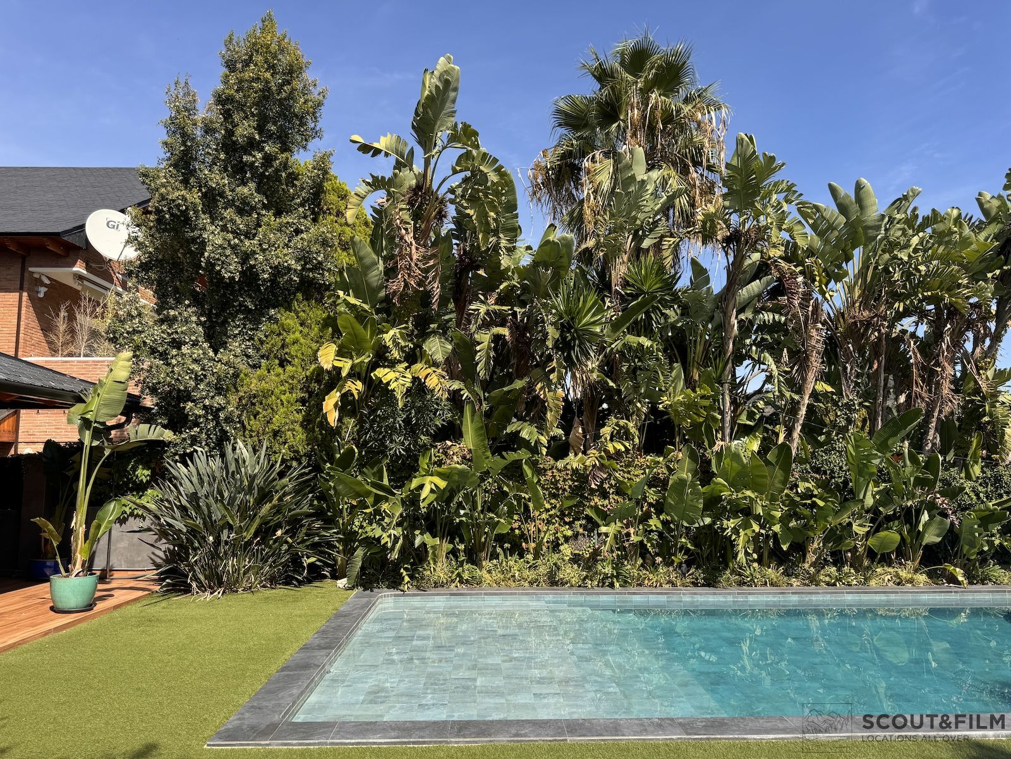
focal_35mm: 24
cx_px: 506
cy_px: 380
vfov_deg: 56.8
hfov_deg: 71.6
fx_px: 701
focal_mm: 6.76
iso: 80
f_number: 1.78
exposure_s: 1/2105
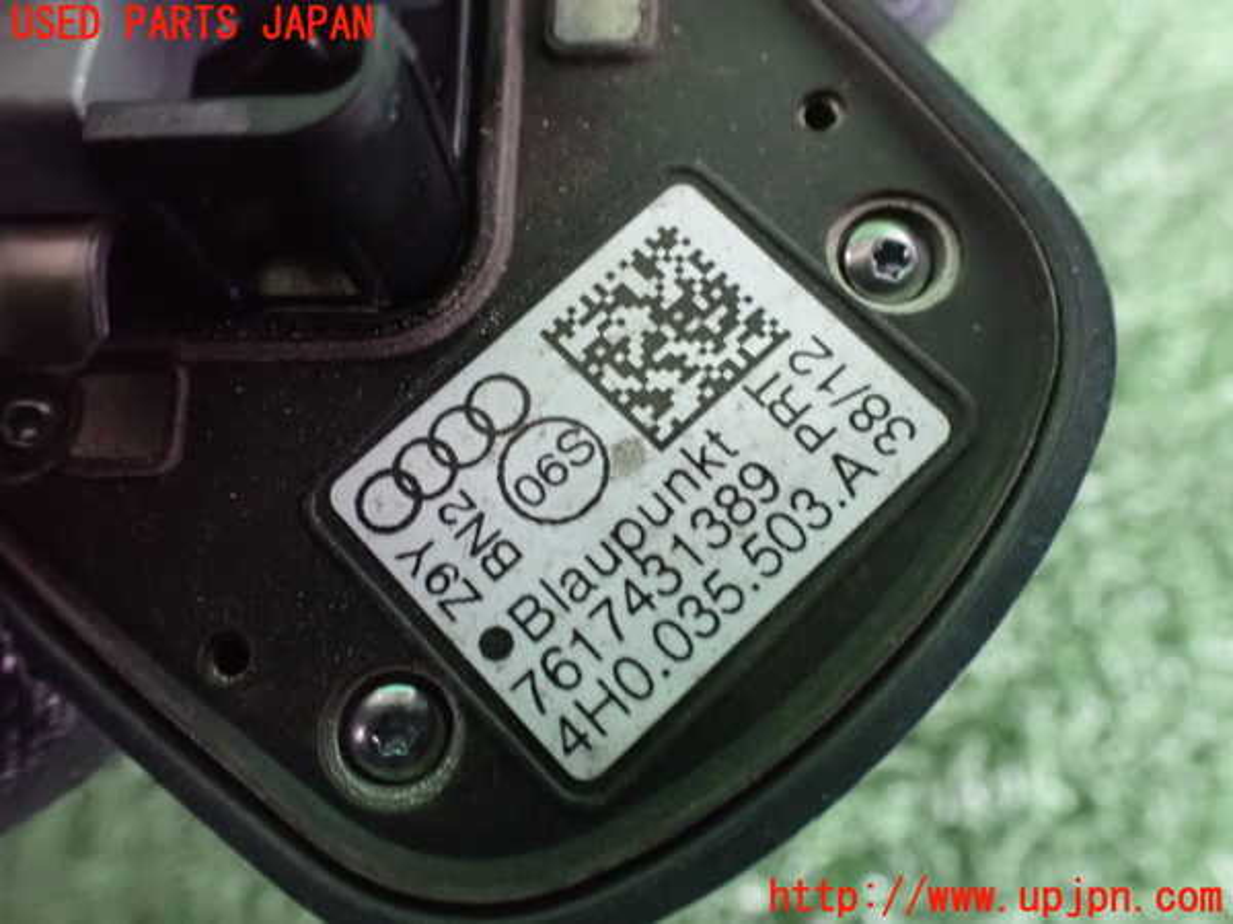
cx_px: 616
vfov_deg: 46.8
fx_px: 1069
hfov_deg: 60.0
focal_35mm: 30
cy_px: 462
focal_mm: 5.4
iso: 1600
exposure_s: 1/30
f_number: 2.3
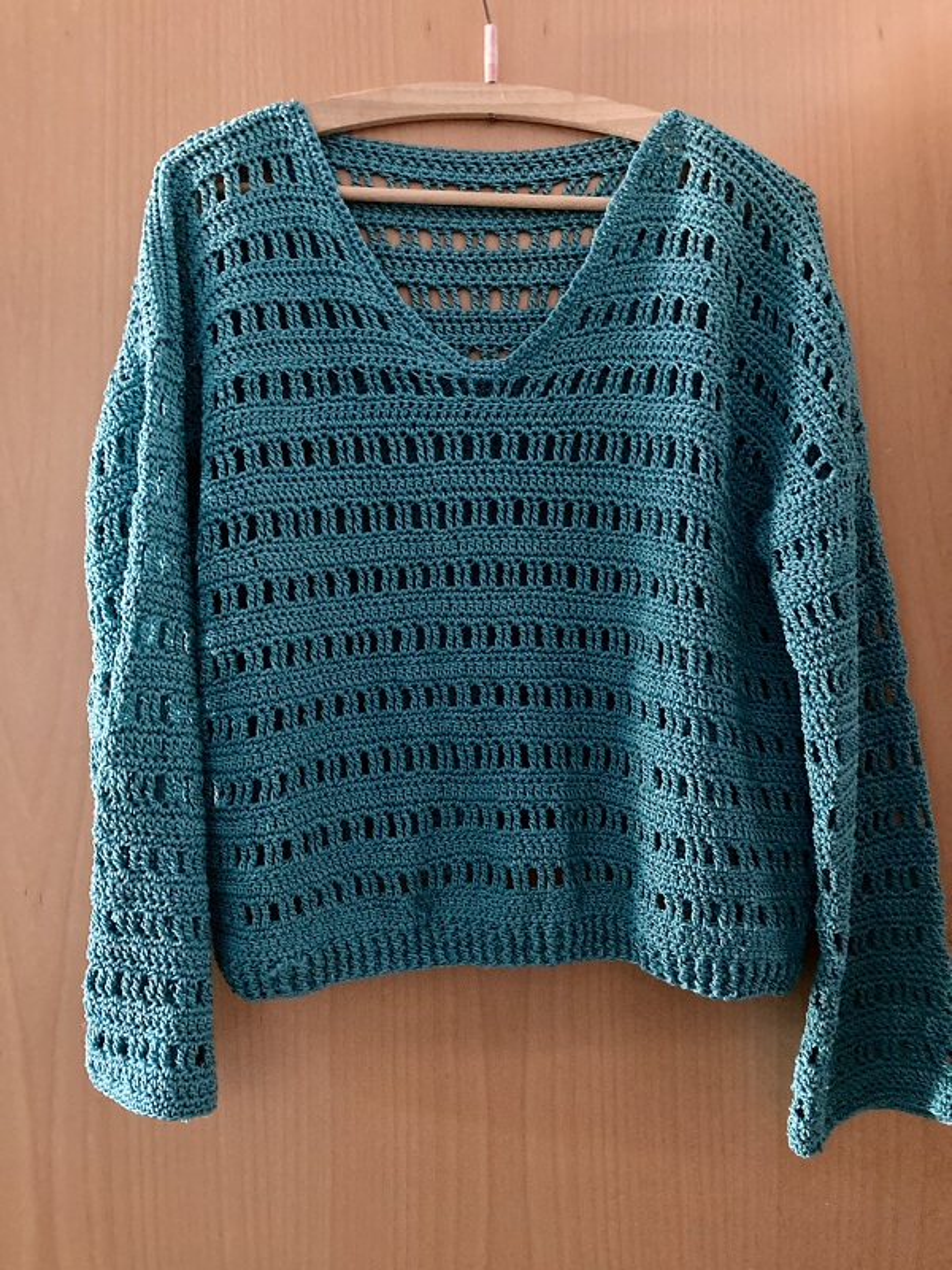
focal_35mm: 28
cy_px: 635
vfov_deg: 63.4
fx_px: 1027
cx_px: 476
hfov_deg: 49.7
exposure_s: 1/19
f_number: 1.8
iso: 640
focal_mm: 3.99
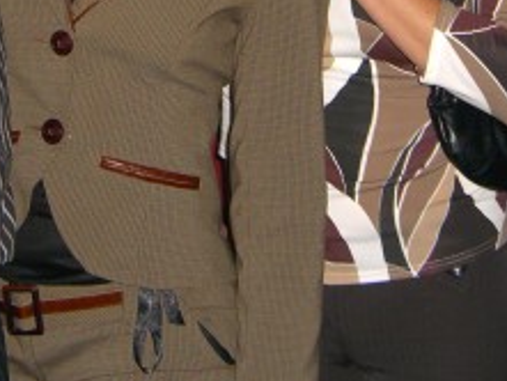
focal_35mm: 103
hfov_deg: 19.1
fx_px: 1509
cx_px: 211
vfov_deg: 13.9
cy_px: -94
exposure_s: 1/60
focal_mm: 7.9
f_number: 2.8
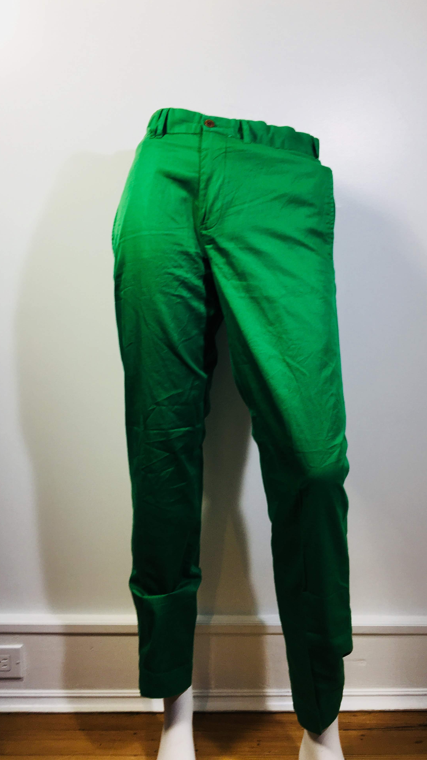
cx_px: 201
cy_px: 366
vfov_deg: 59.5
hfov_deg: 35.6
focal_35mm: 33
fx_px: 664
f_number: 2.2
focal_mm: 4.15
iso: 25
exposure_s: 1/60
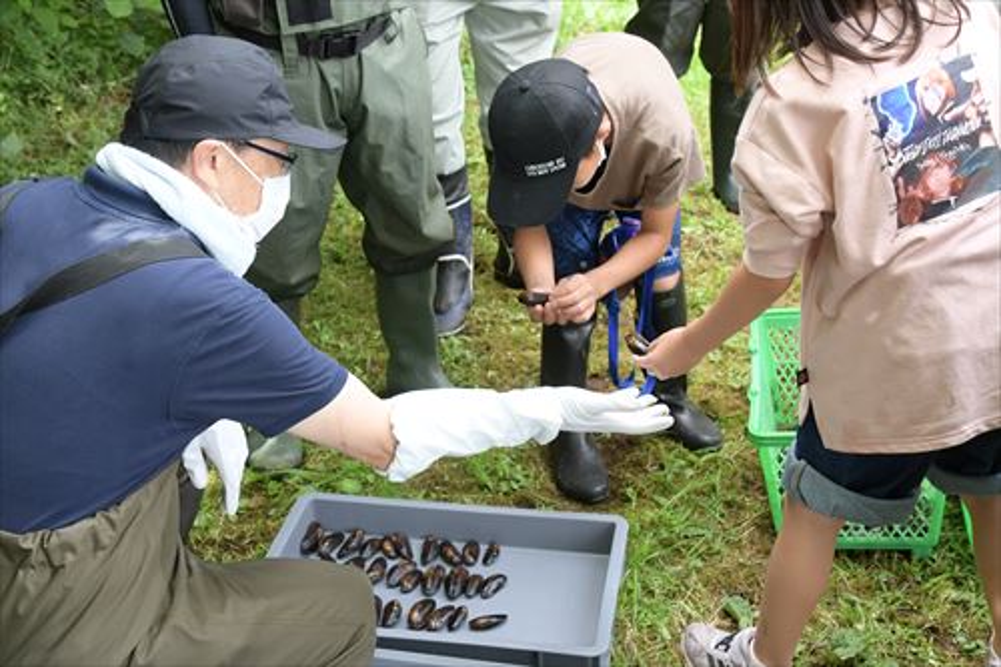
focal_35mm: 48
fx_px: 1334
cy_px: 334
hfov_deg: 41.1
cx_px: 500
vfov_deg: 28.1
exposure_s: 1/200
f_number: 7.1
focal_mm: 32
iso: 1250
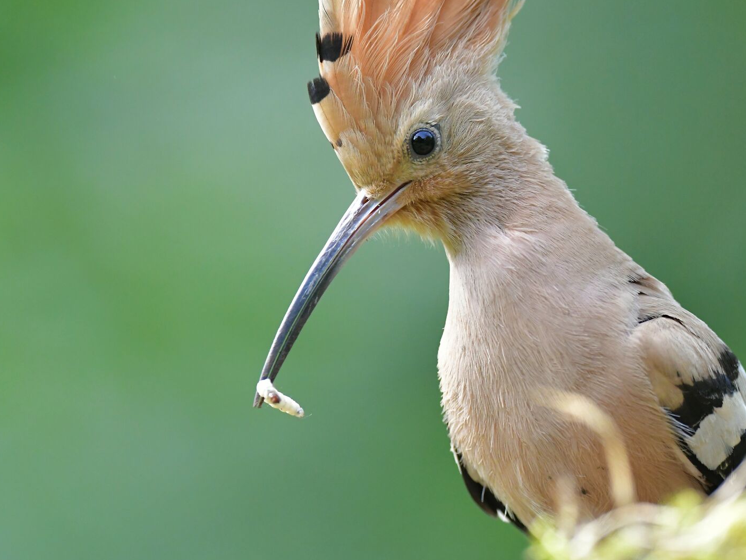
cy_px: 168
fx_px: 21249
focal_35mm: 986
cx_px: 479
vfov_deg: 1.5
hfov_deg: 2.0
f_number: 4
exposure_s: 1/2000
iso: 4000
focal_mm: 600
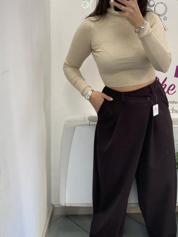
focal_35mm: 39
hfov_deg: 36.0
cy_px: 104
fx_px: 267
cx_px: 133
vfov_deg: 47.8
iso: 125
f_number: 1.8
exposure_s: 1/100
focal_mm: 4.25
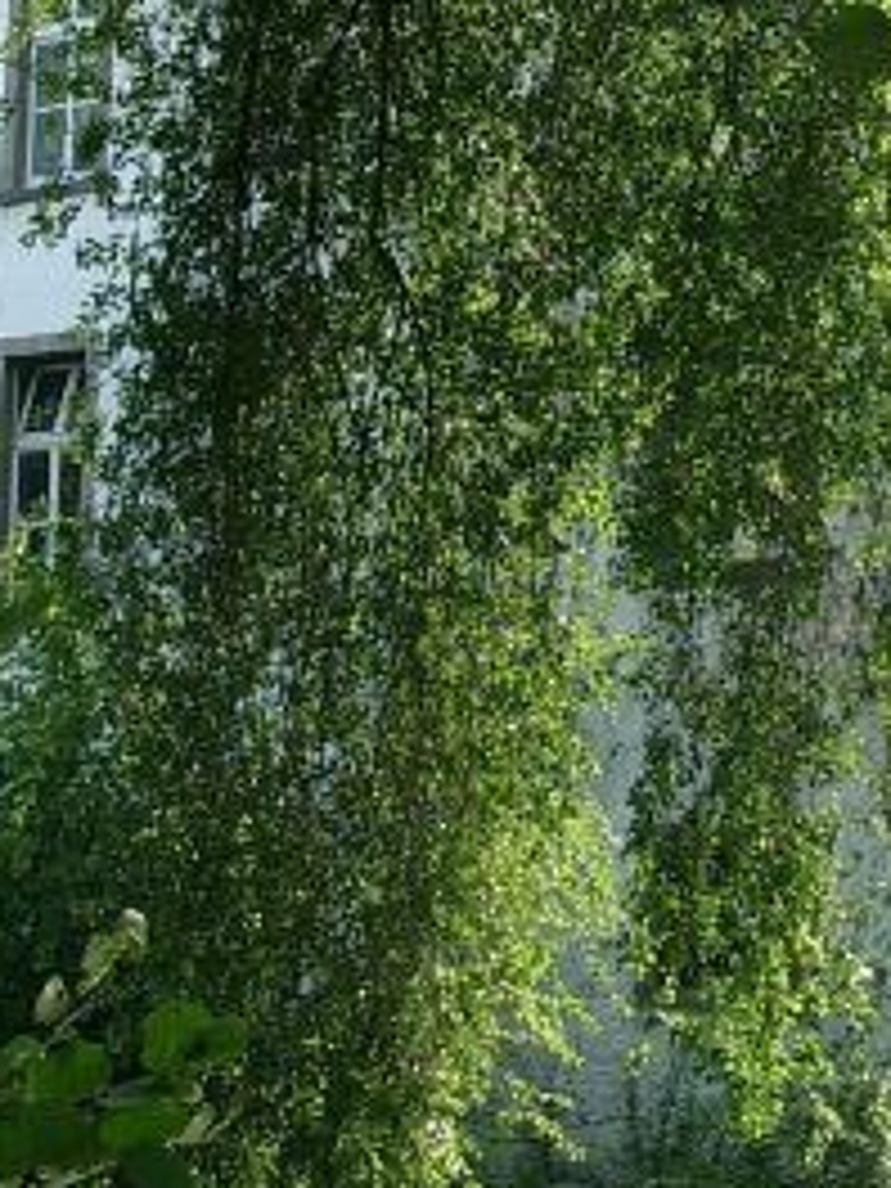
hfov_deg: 14.1
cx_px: 891
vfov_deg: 18.8
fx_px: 3535
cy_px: 117
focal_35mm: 103
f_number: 4
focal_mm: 7.13
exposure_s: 1/138
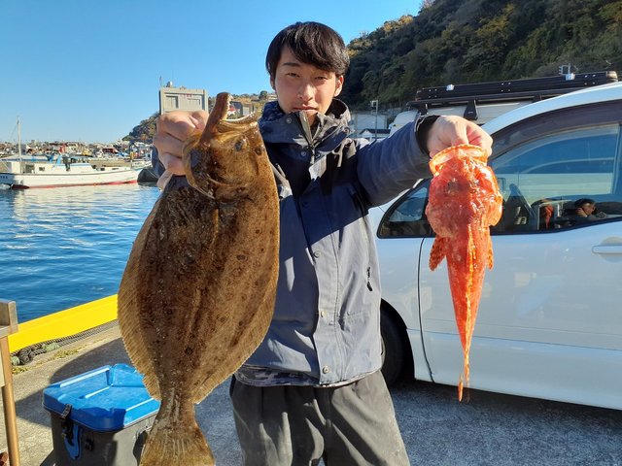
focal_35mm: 27
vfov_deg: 51.4
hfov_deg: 65.3
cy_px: 233
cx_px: 311
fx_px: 485
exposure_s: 1/1054
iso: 40
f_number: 1.9
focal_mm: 3.6
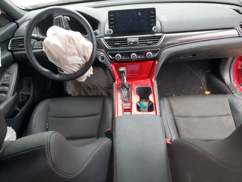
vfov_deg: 53.1
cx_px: 121
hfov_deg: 67.3
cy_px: 91
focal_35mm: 26
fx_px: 182
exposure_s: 1/50
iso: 77
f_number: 1.5
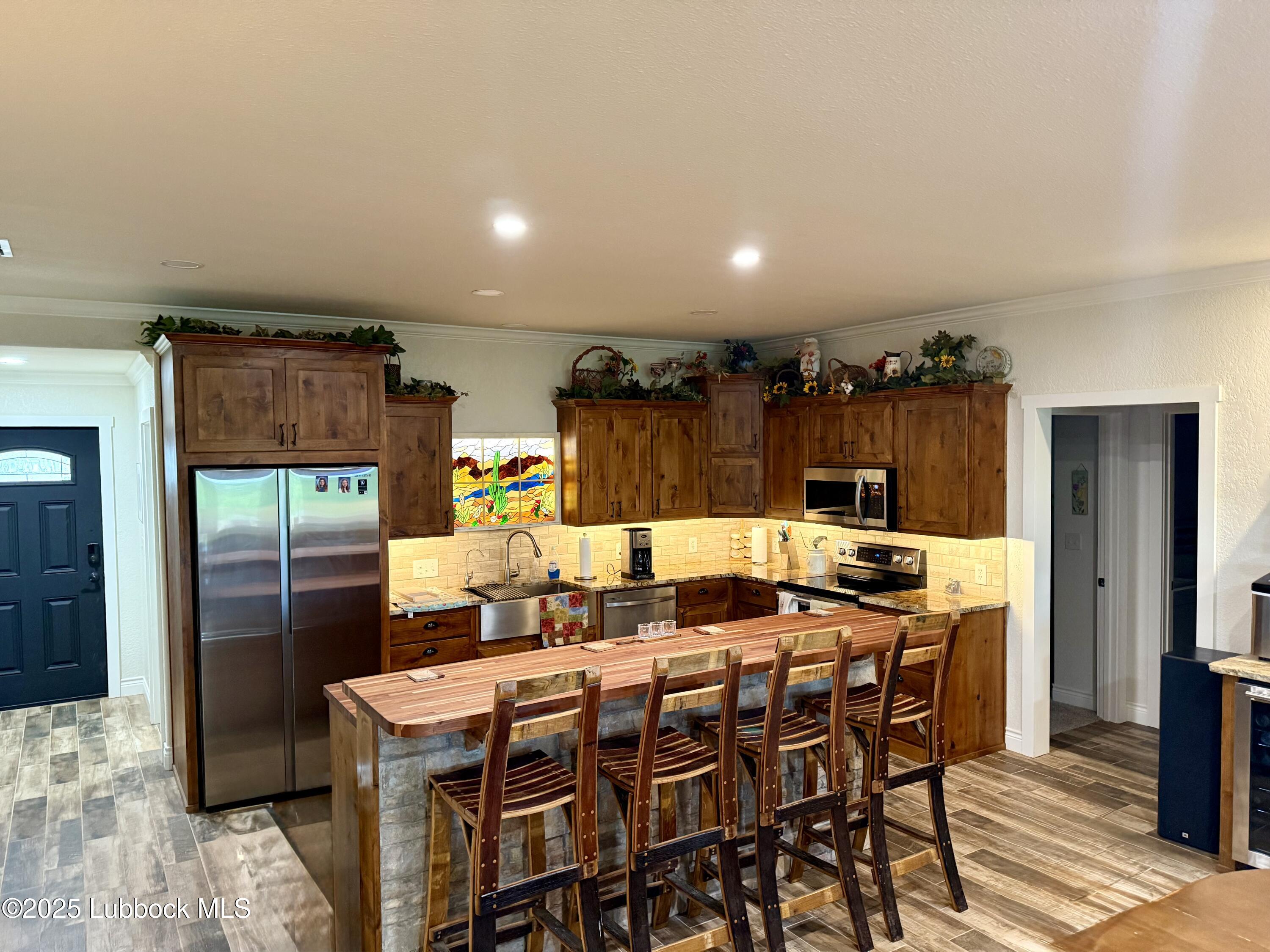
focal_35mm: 24
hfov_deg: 71.6
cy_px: 476
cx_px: 635
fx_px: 881
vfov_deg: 56.8
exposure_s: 1/60
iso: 500
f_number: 1.78
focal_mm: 6.76
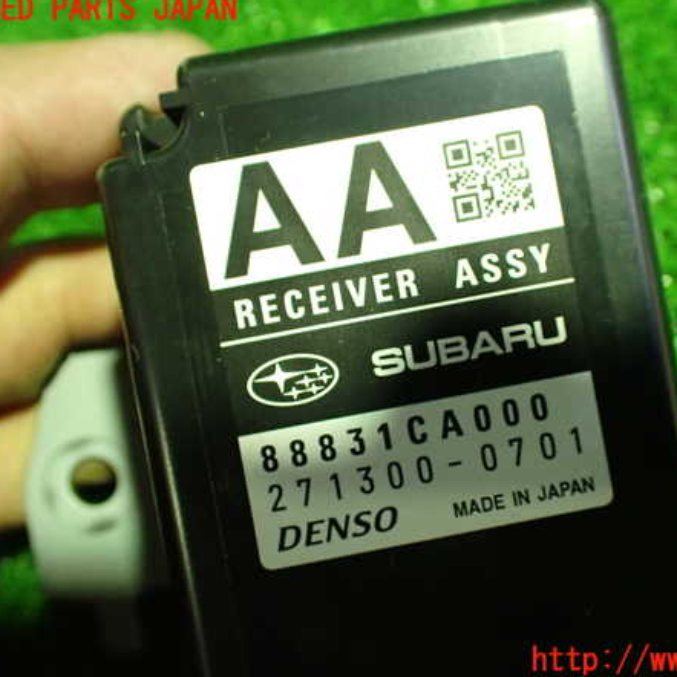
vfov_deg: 46.0
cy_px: 335
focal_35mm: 36
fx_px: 797
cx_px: 418
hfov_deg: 45.7
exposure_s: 1/60
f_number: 2.3
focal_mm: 5.4
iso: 800
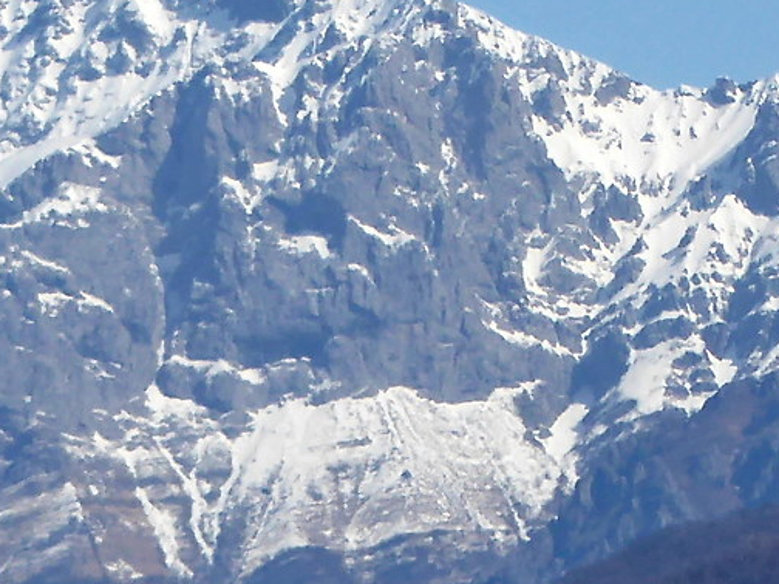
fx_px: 19826
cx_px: -54
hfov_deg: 2.2
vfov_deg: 1.7
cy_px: 555
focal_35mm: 881
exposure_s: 1/500
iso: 80
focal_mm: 33.2
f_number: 5.6
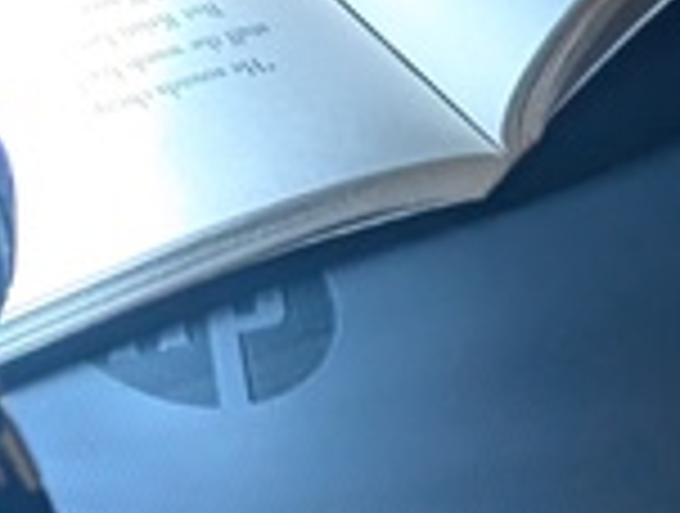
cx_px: -536
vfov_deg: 8.2
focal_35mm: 163
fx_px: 3210
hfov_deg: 11.3
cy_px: -853
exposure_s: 1/49.7
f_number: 1.68
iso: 463
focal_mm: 6.9
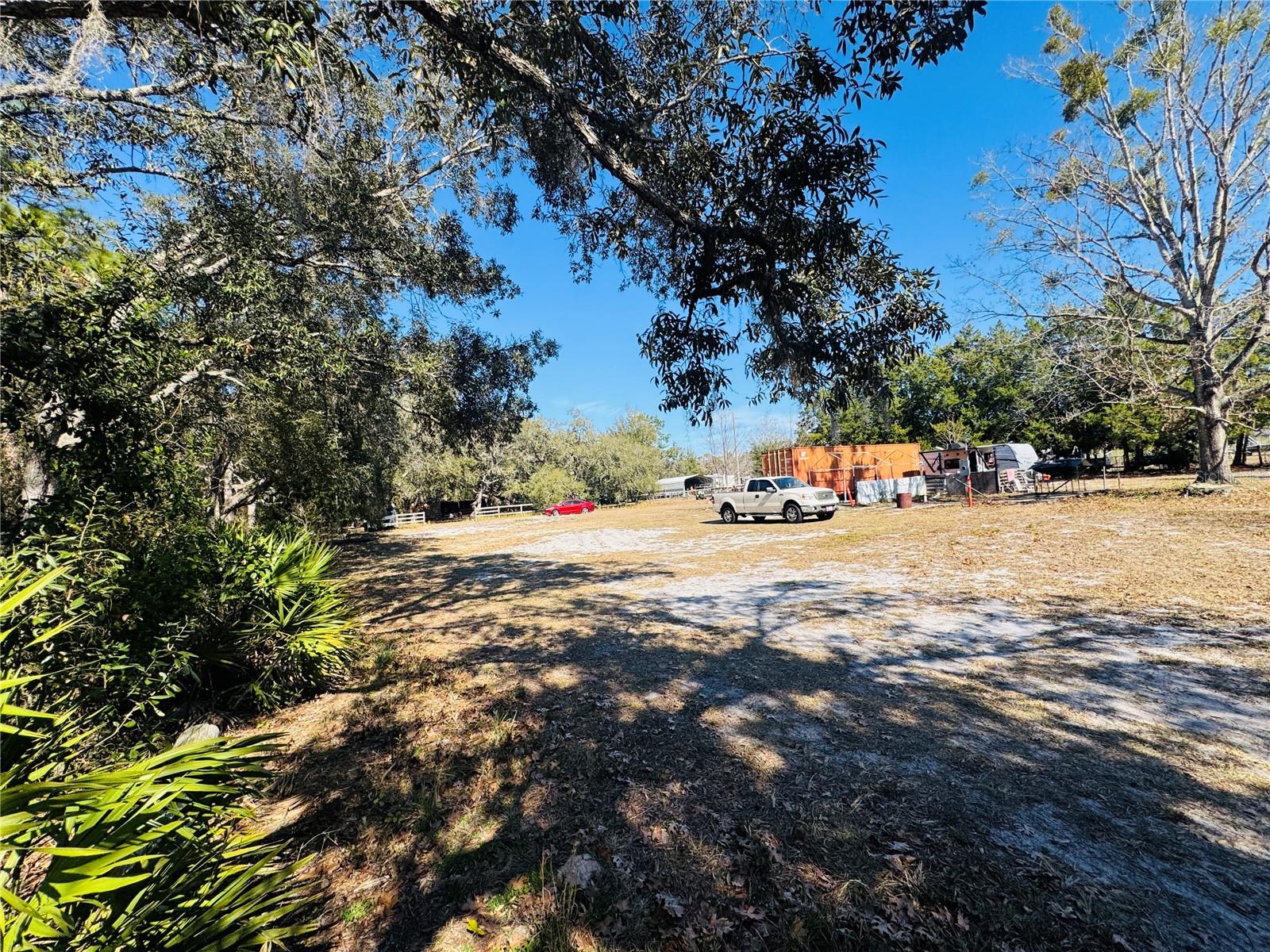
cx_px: 635
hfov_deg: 102.1
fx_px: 514
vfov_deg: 85.7
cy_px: 476
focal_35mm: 14
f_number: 2.2
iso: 50
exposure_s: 1/1536
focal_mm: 2.22
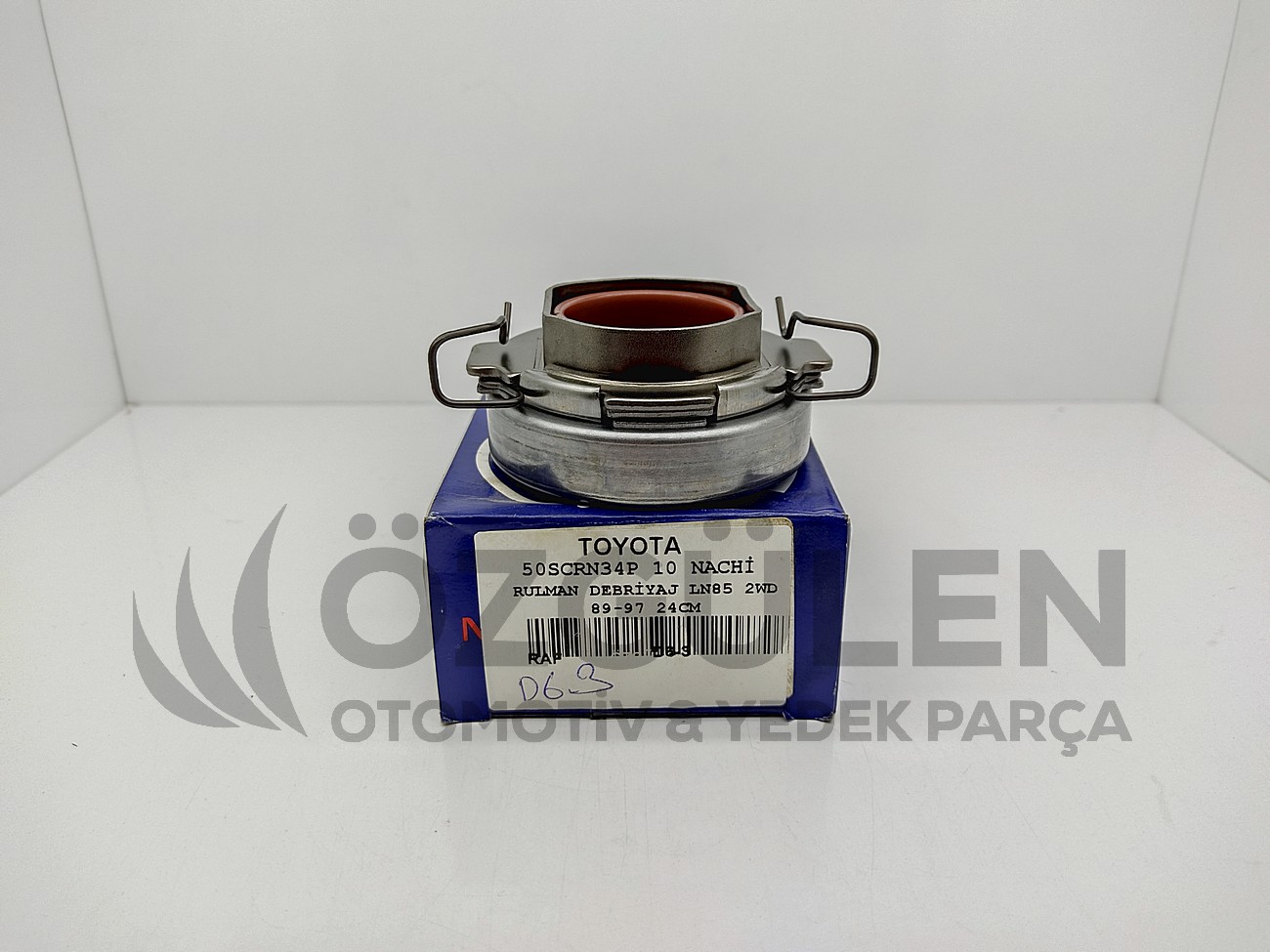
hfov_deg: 67.3
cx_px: 635
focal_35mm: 26
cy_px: 476
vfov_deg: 53.1
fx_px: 954
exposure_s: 1/100
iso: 112
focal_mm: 4.74
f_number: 1.79
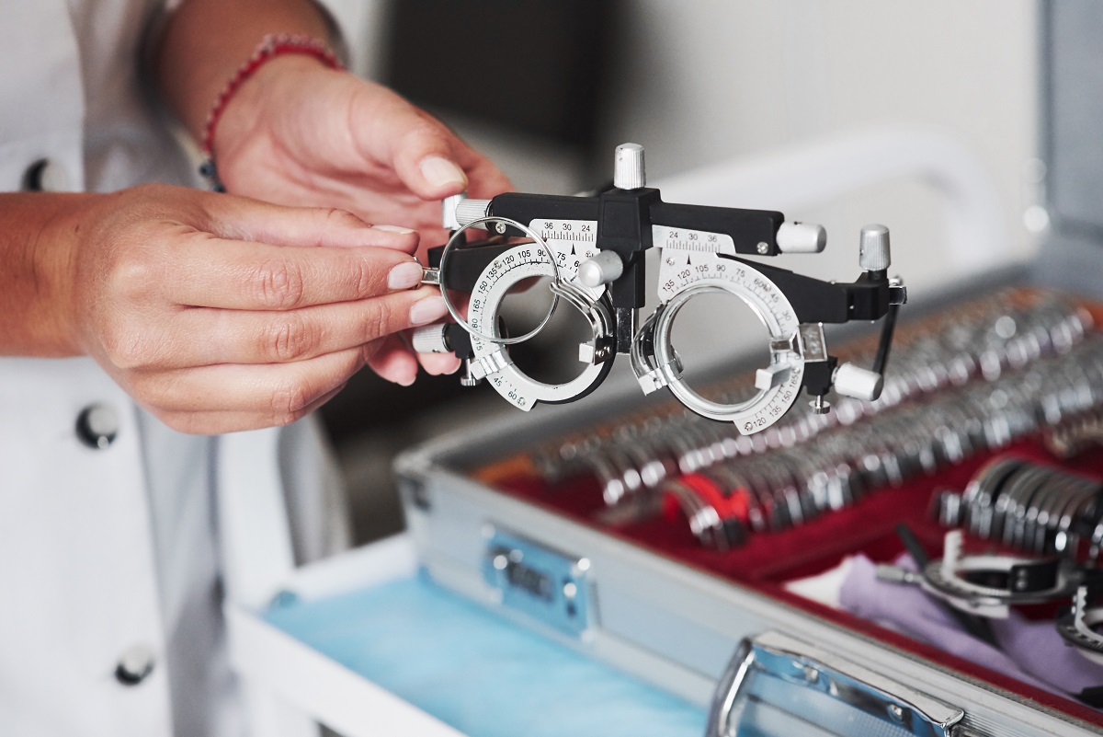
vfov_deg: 16.1
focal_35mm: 85
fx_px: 2605
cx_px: 552
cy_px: 368
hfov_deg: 23.9
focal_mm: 85
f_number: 3.5
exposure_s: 1/100
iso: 1000
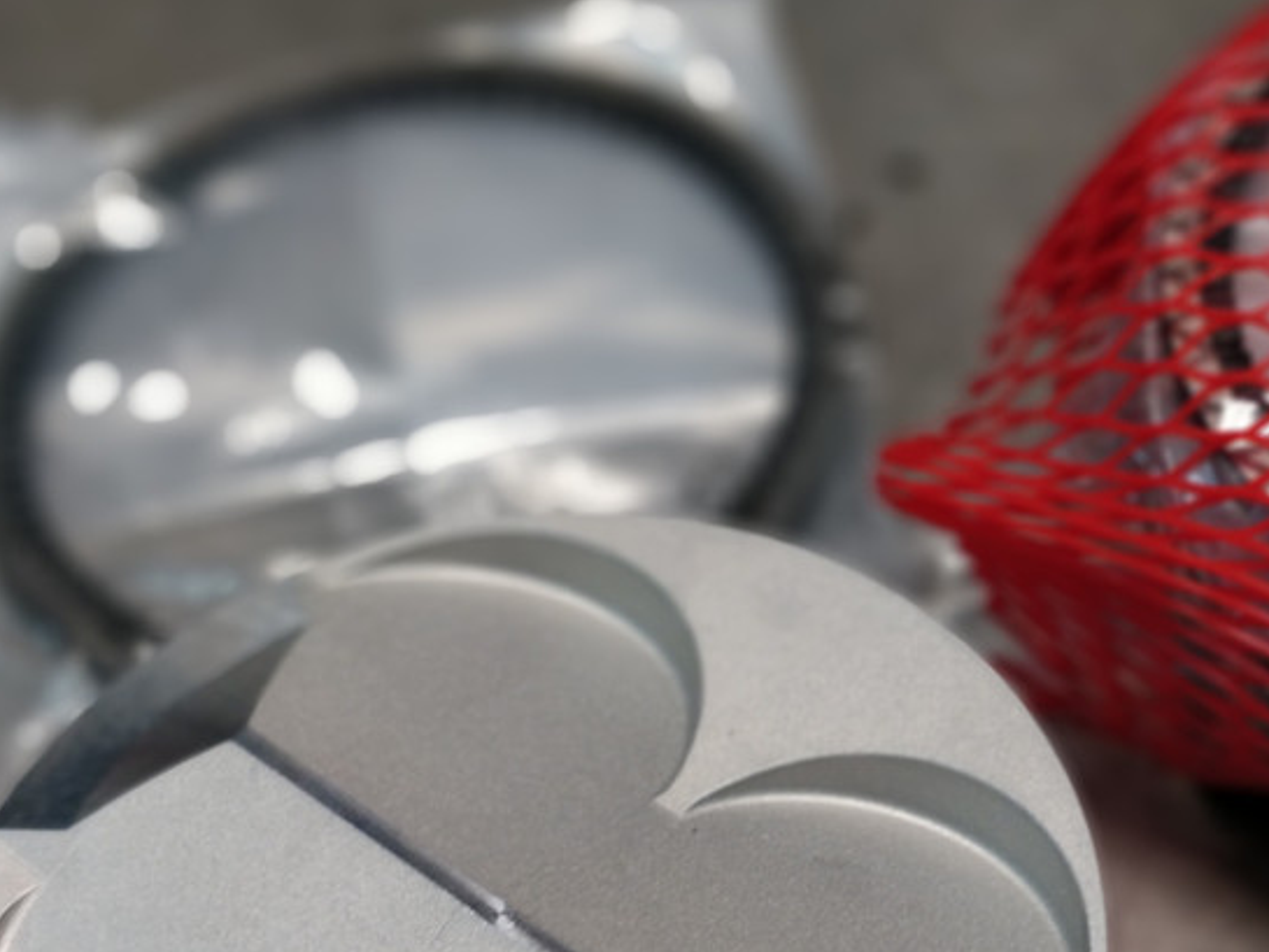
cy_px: 791
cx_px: 967
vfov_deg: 30.0
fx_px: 1723
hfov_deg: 39.2
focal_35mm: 47
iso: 125
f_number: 1.7
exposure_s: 1/50
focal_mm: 4.1
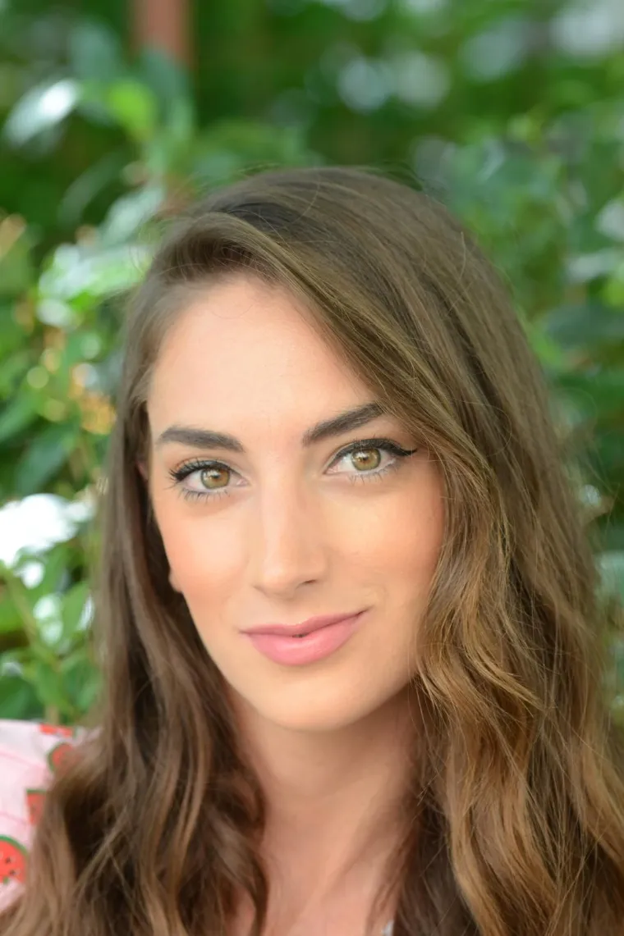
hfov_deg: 8.3
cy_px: 468
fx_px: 4292
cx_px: 312
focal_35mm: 165
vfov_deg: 12.5
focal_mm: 110
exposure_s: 1/100
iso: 500
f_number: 4.5
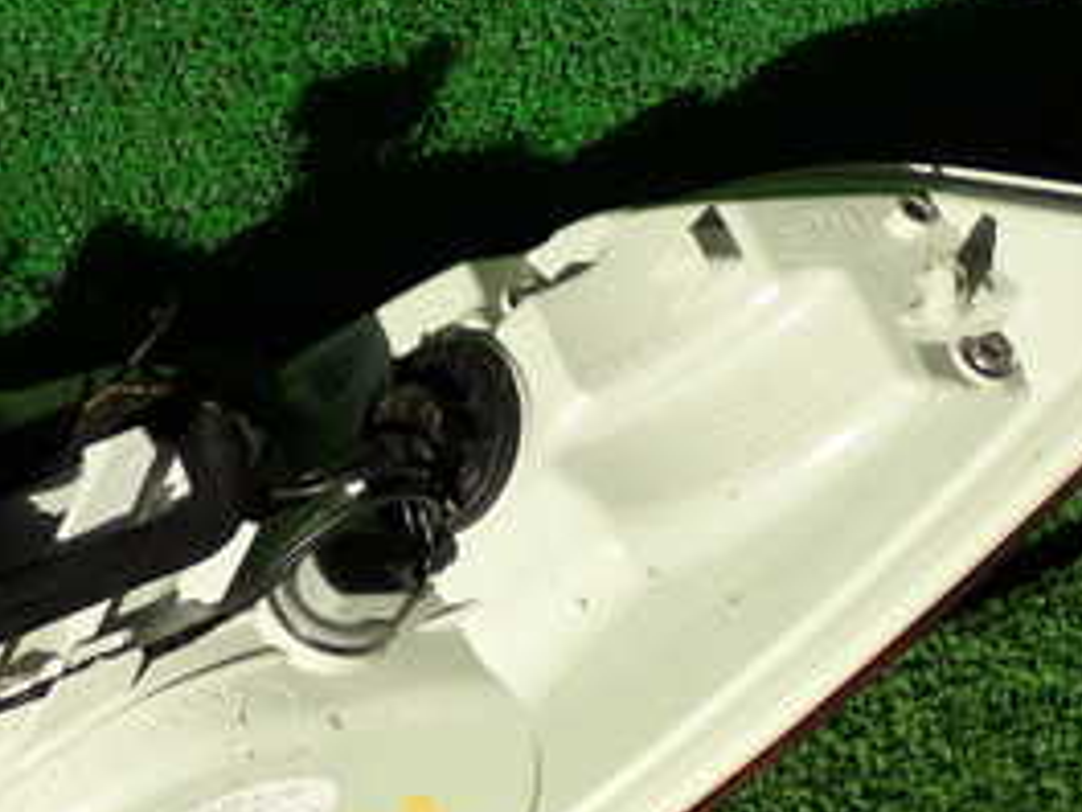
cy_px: 800
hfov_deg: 13.9
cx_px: 172
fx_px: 4407
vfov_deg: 10.4
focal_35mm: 141
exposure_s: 1/640
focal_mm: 11.09
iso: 100
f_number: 3.6
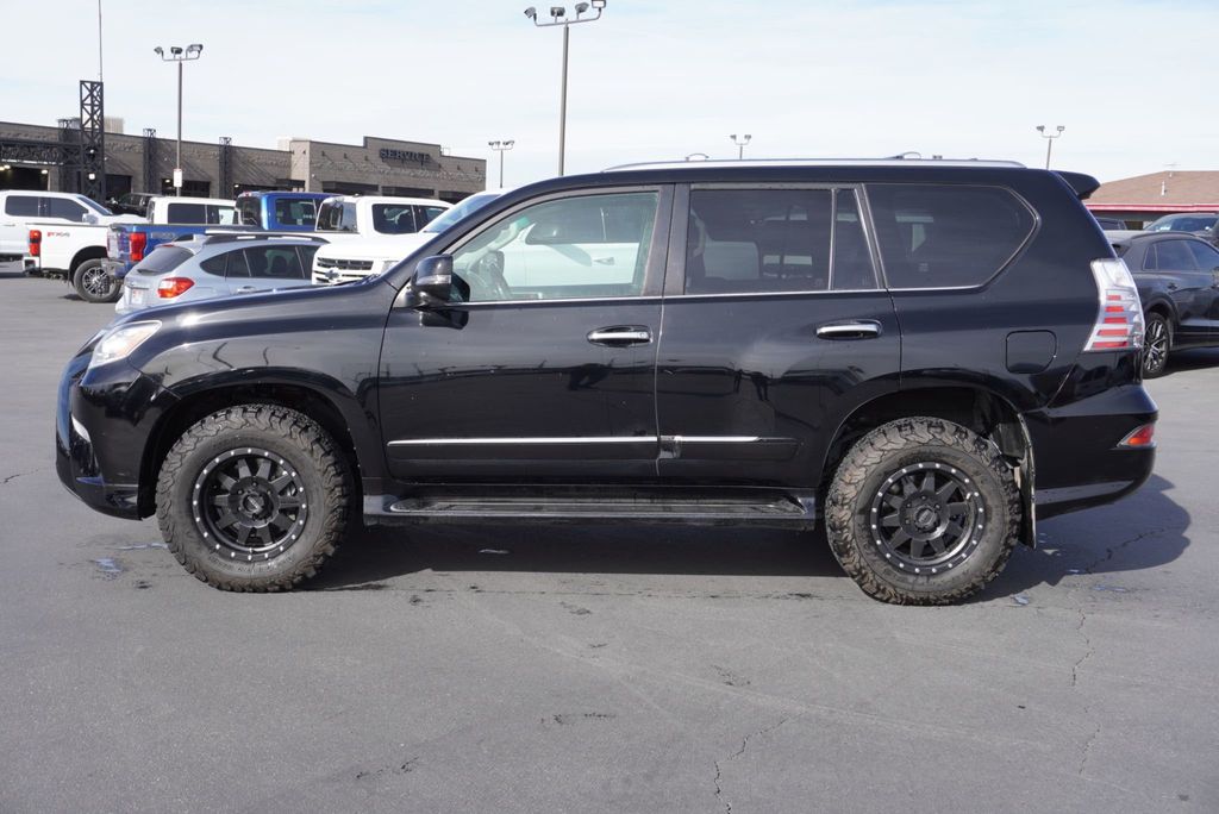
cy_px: 407
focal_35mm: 38
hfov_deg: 51.3
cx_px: 610
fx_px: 1270
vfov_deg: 35.5
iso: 100
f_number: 7.1
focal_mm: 25
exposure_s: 1/160
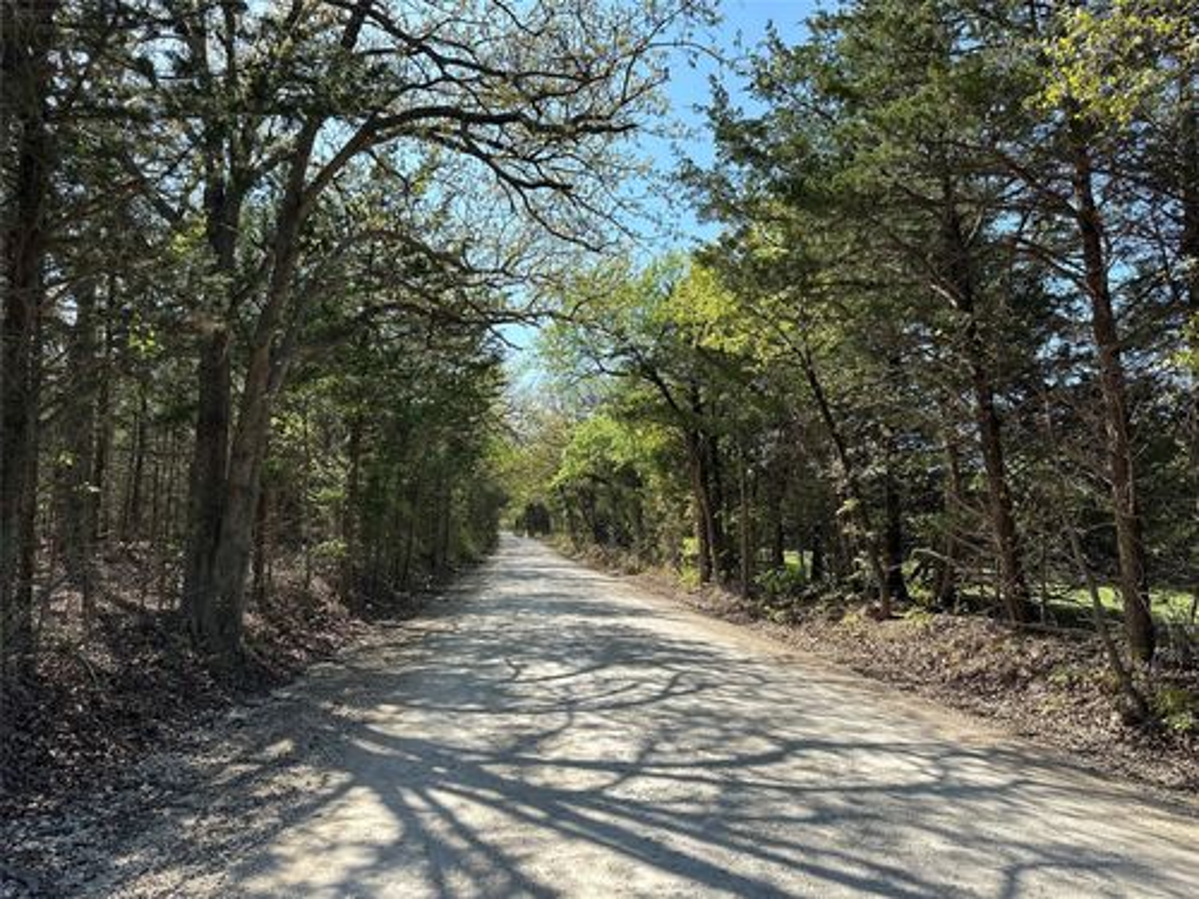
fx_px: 831
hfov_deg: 71.6
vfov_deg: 56.8
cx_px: 600
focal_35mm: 24
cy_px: 450
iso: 80
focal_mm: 6.86
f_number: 1.78
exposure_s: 1/1721
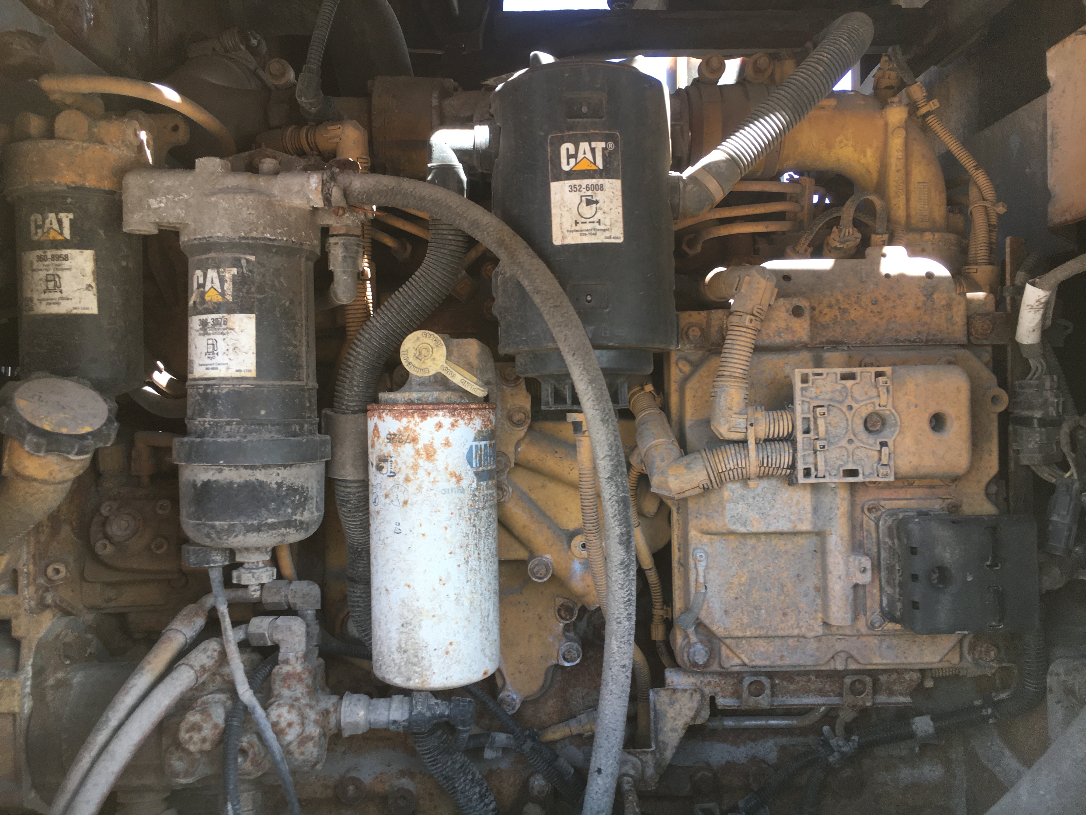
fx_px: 910
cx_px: 543
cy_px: 408
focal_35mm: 29
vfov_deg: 48.2
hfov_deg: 61.7
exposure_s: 1/120
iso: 32
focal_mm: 4.15
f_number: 2.2
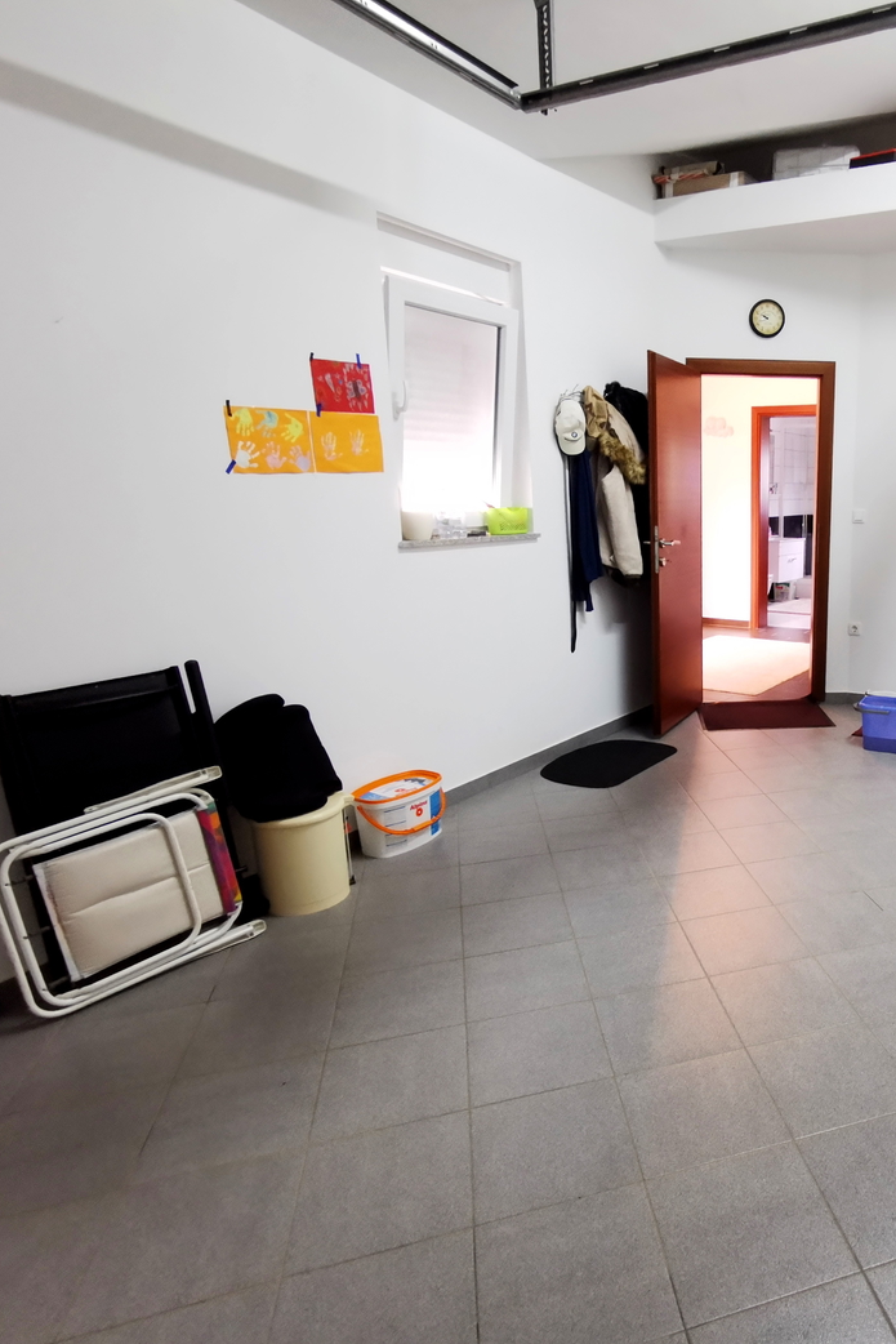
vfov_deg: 76.1
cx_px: 754
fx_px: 858
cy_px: 687
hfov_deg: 50.7
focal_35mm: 23
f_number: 2.2
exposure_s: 1/20
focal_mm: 2.35
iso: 640
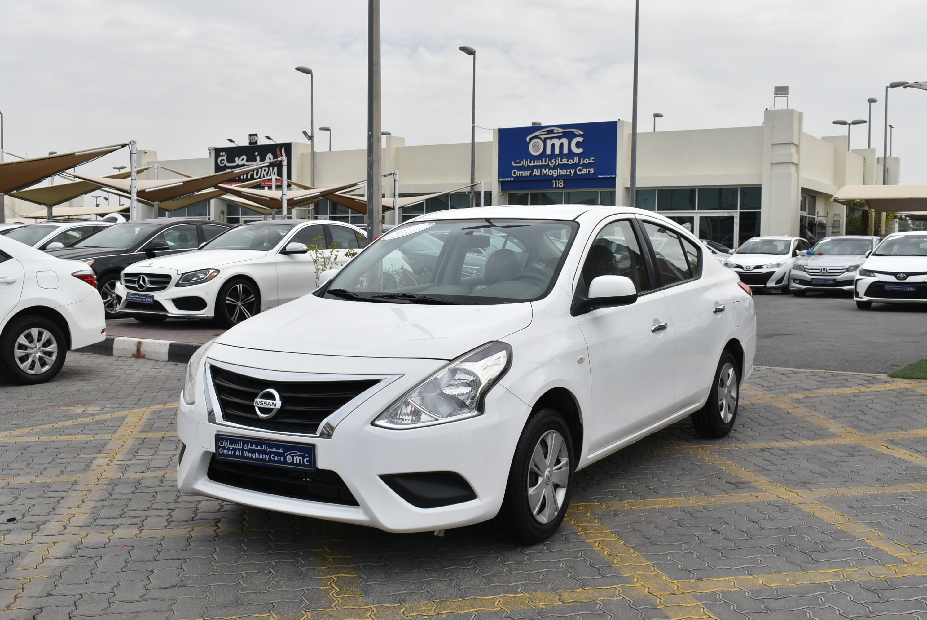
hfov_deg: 51.2
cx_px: 464
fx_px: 966
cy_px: 310
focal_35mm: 38
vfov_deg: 35.6
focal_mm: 25
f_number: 10
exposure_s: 1/400
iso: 200
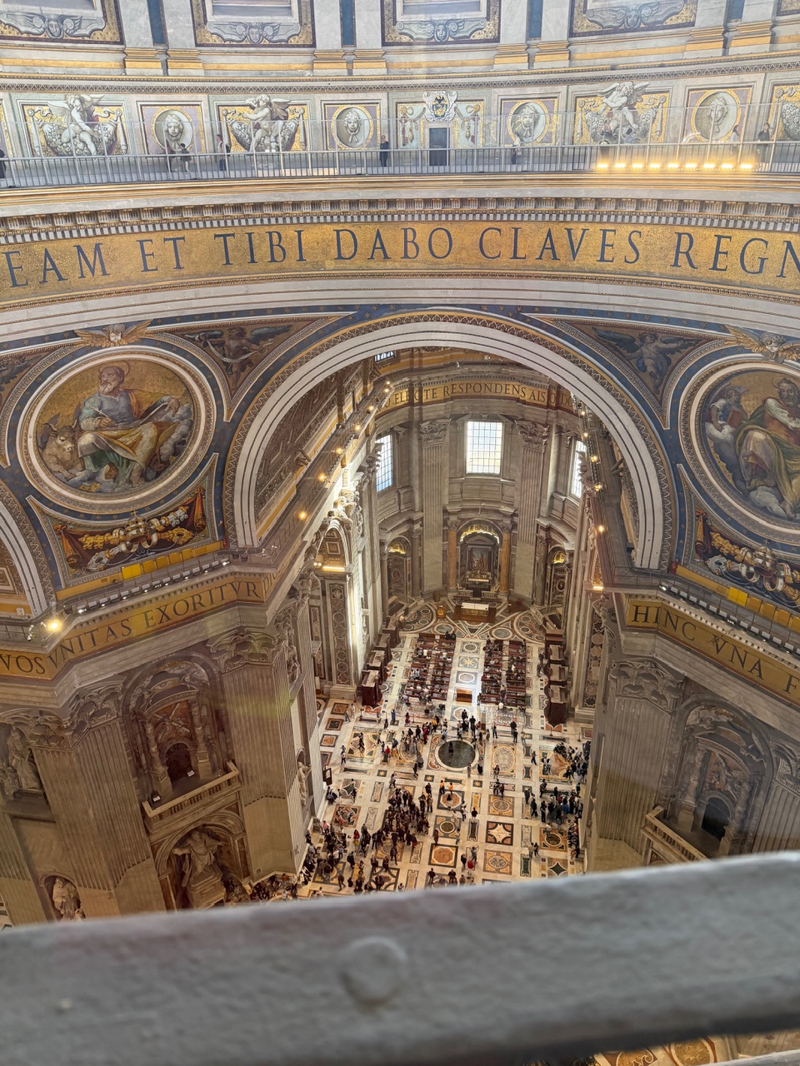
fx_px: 740
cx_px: 400
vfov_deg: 71.6
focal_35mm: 24
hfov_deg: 56.8
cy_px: 533
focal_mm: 6.76
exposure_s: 1/50
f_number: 1.78
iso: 200
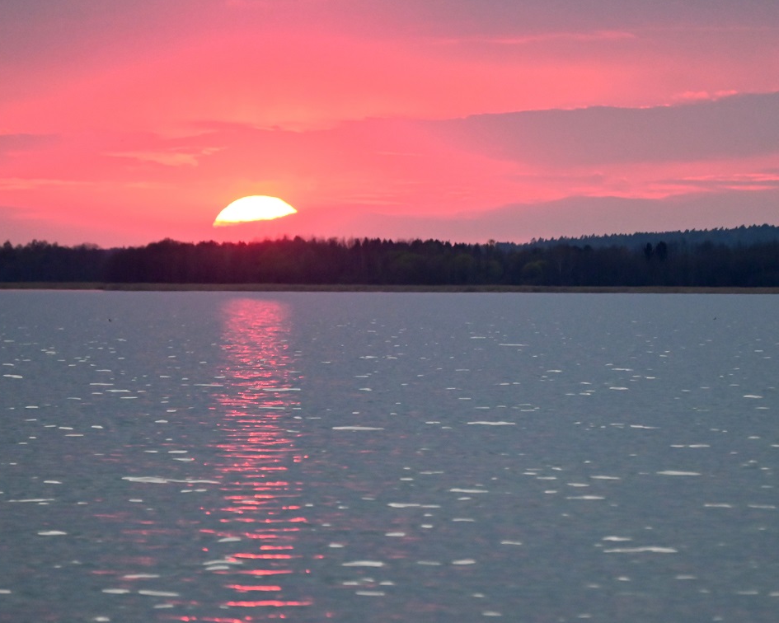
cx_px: 487
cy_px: 338
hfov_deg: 4.3
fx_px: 10306
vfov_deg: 3.5
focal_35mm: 447
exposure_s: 1/250
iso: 3200
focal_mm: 300
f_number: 5.6
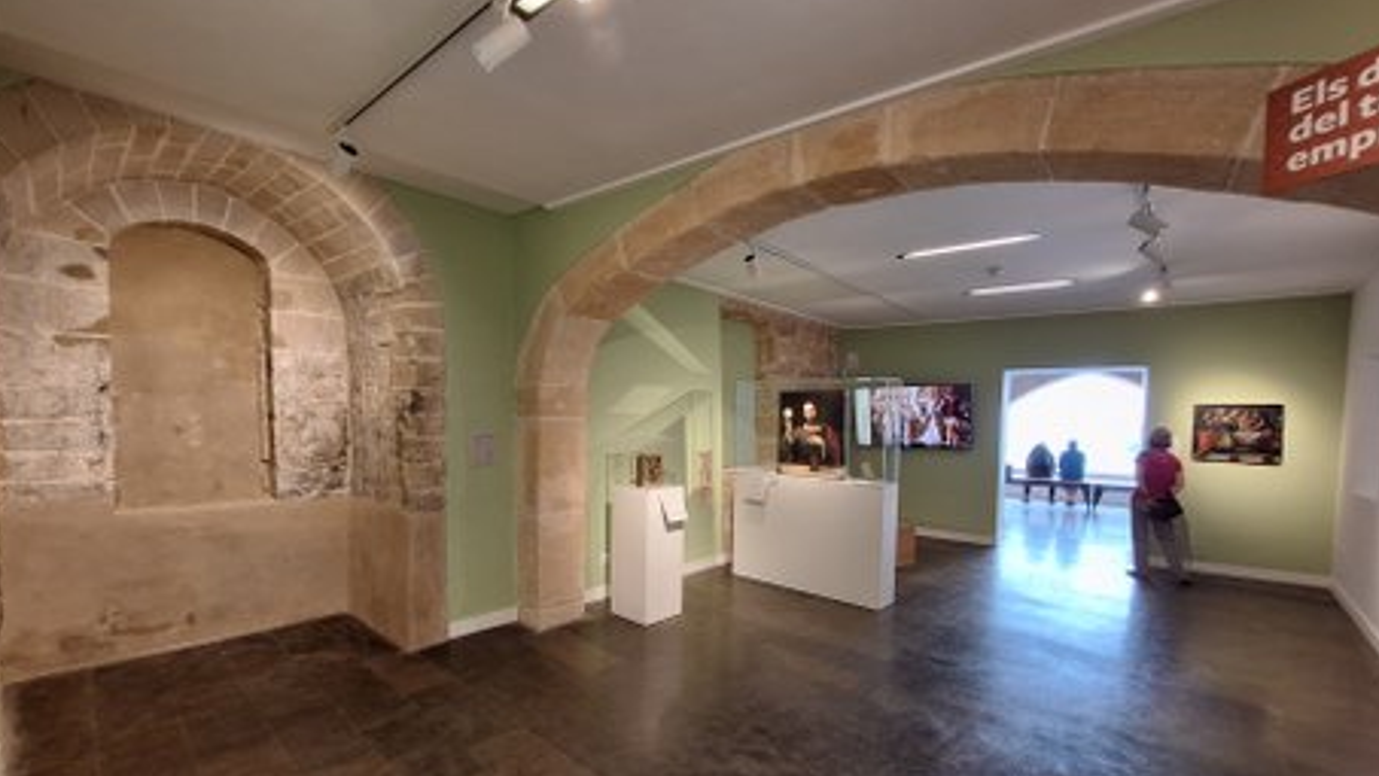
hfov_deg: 102.9
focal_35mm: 15
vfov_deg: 70.4
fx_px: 549
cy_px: 429
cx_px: 664
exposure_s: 1/50
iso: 64
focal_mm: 1.74
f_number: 2.2
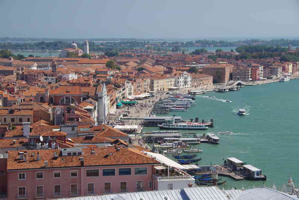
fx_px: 723
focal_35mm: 87
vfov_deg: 15.7
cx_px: 150
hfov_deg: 23.4
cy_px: 100
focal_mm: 57.5
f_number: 11
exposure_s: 1/100
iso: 200
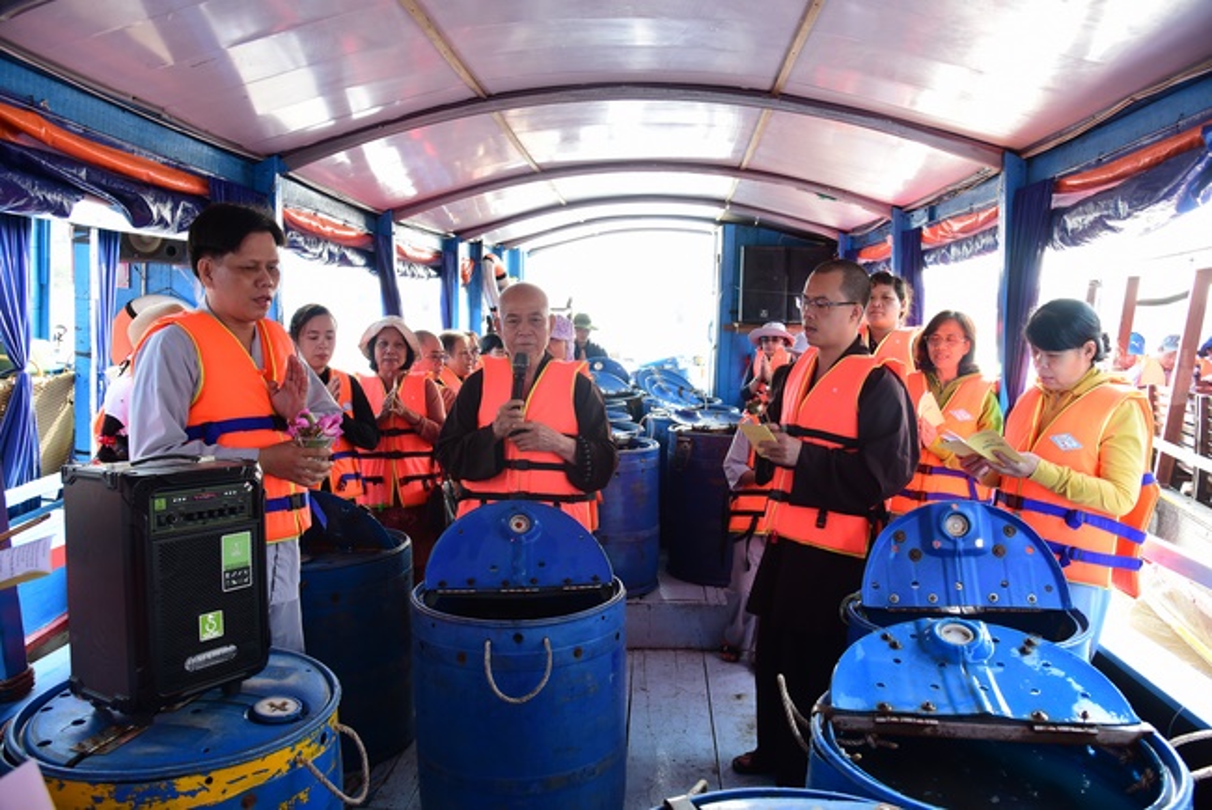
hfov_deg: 73.7
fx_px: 808
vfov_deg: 53.2
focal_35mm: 24
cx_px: 606
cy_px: 405
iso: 640
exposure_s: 1/100
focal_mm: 24
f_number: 5.6
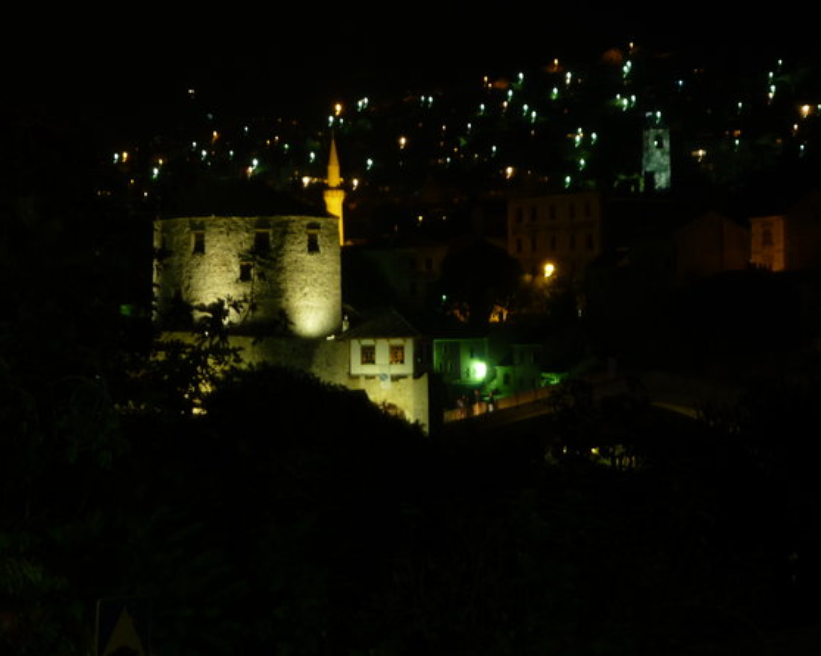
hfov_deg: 18.3
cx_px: 440
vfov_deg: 14.7
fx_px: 2550
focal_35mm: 105
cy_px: 329
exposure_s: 3.2
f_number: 5.1
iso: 100
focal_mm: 16.5
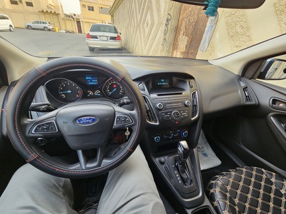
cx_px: 143
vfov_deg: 89.9
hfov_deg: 106.2
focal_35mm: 13
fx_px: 107
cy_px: 107
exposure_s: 1/50
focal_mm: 2.2
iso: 160
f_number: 2.2
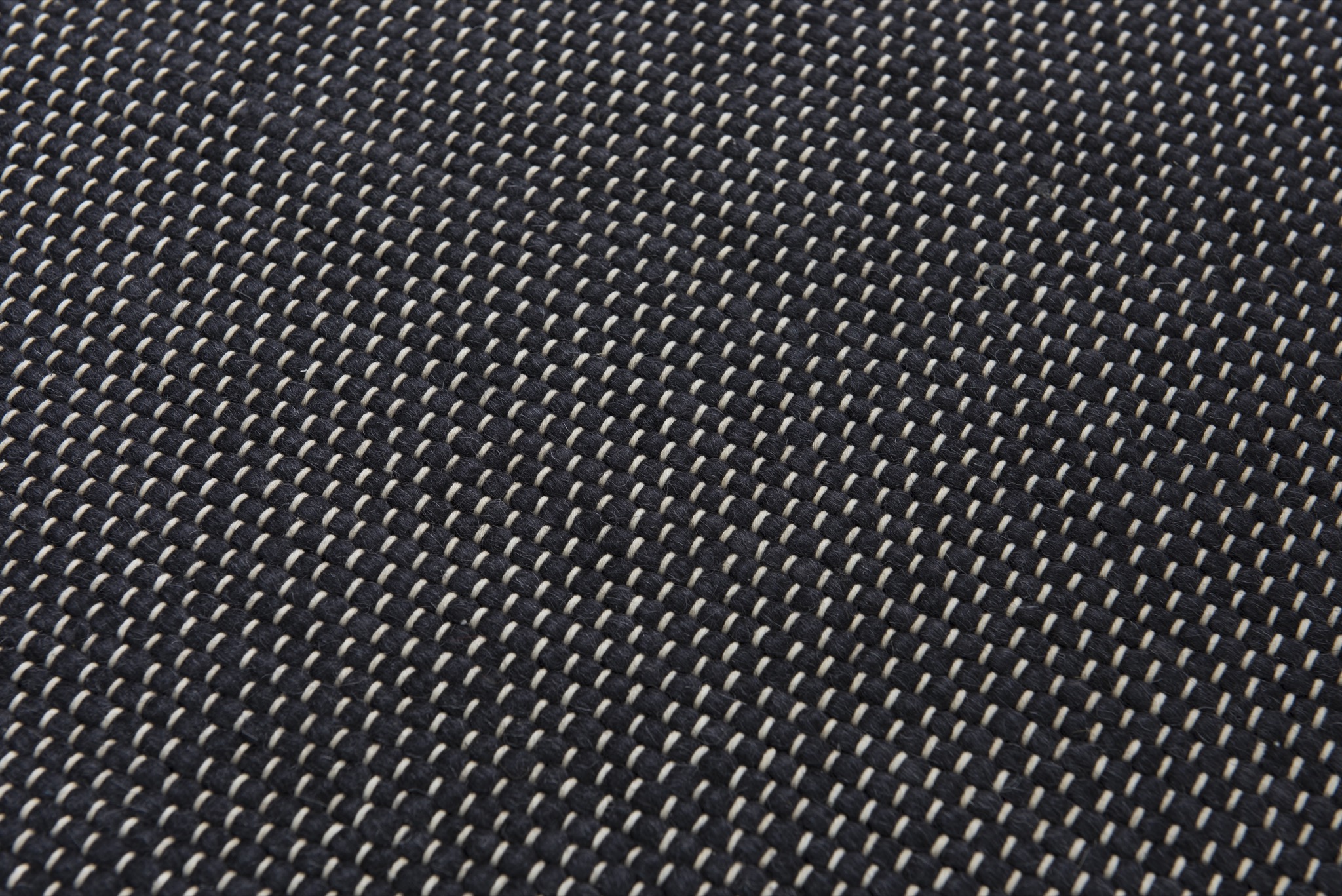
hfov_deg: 28.8
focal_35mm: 70
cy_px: 448
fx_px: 2610
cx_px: 671
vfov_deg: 19.5
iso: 160
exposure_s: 1/2.5
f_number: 9
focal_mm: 70
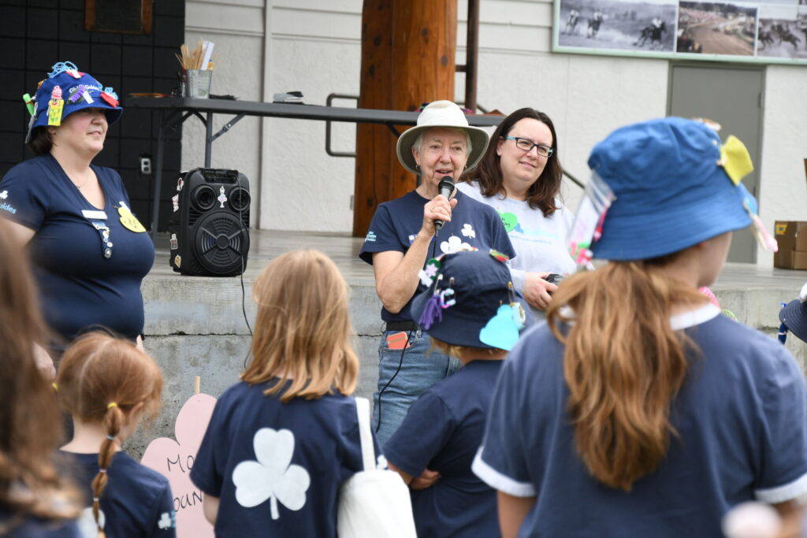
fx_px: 2847
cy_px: 269
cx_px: 404
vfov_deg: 10.8
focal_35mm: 127
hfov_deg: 16.1
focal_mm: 85
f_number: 5.6
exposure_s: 1/400
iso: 250
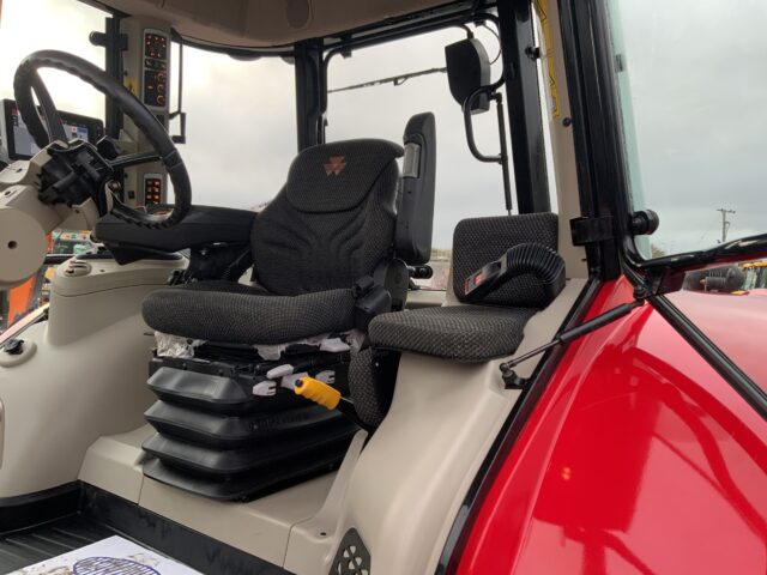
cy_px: 288
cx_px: 384
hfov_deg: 61.7
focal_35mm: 29
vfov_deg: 48.2
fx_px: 643
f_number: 1.8
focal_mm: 3
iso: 40
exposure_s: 1/122
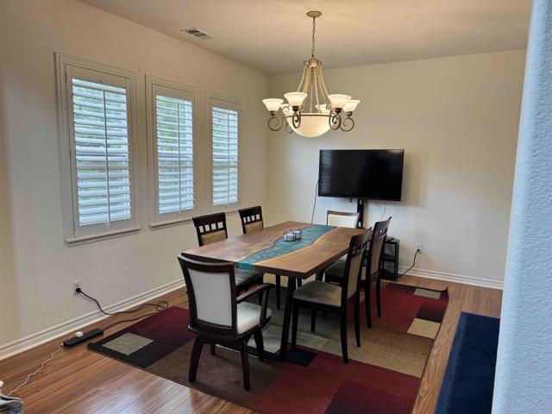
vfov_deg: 56.8
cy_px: 207
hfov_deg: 71.6
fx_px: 383
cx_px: 276
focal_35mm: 24
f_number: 1.78
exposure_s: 1/120
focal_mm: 6.76
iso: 100
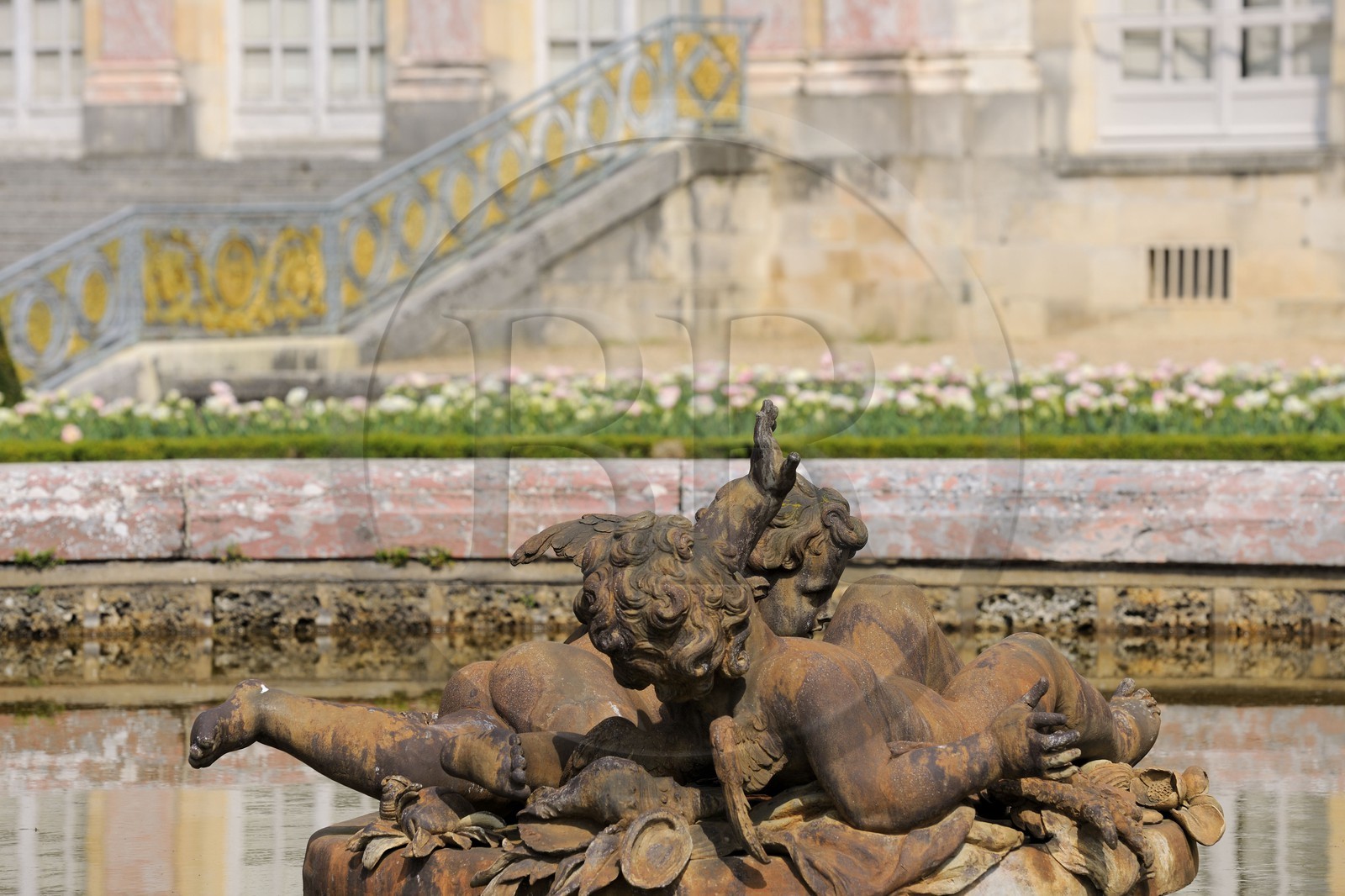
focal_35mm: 155
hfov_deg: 13.3
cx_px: 672
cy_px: 448
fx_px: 5789
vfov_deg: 8.9
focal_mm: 155
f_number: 8
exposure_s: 1/250
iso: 100
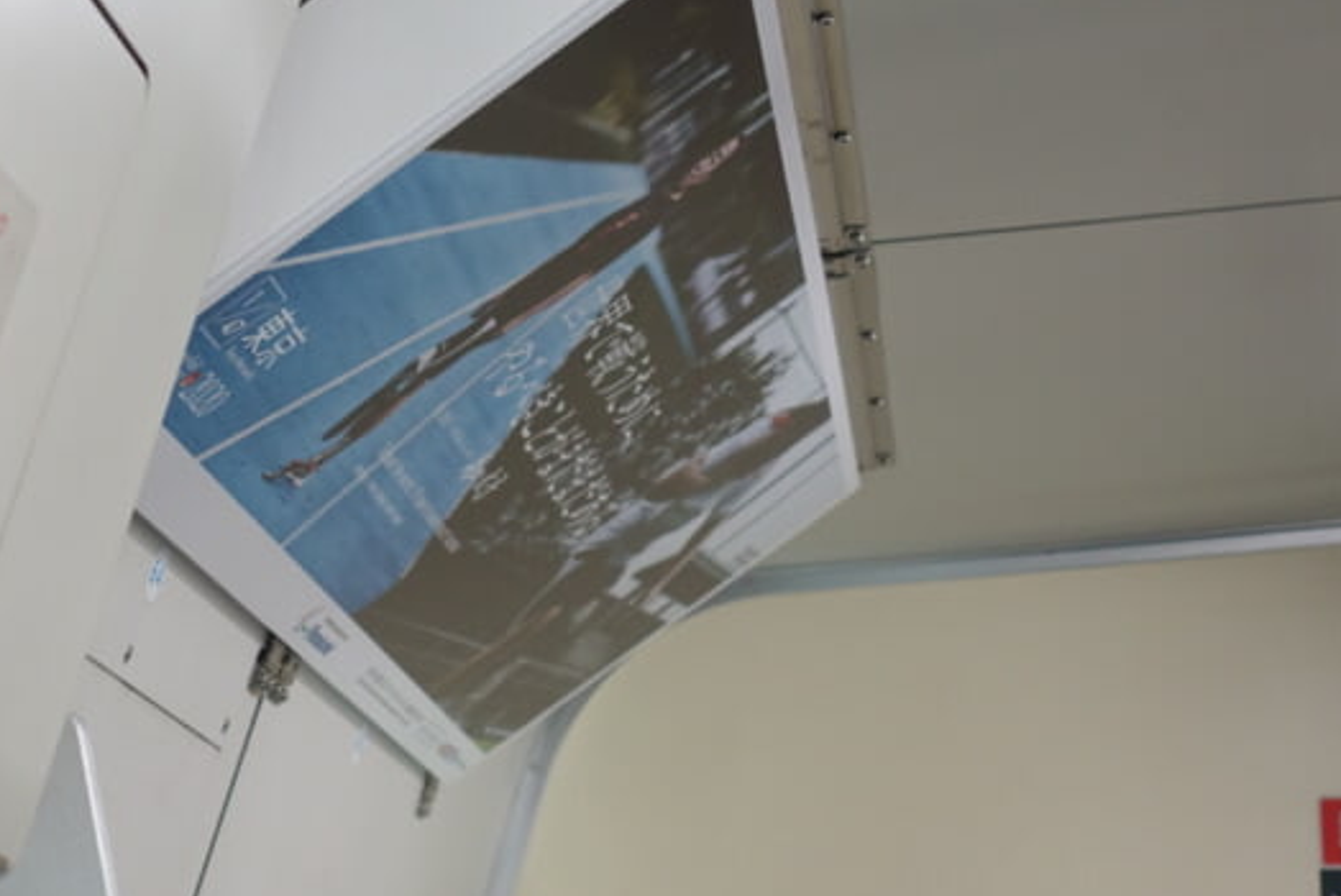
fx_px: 3839
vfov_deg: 13.2
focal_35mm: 103
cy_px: 146
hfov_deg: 19.7
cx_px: 353
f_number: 2.8
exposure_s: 1/100
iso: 320
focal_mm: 19.67
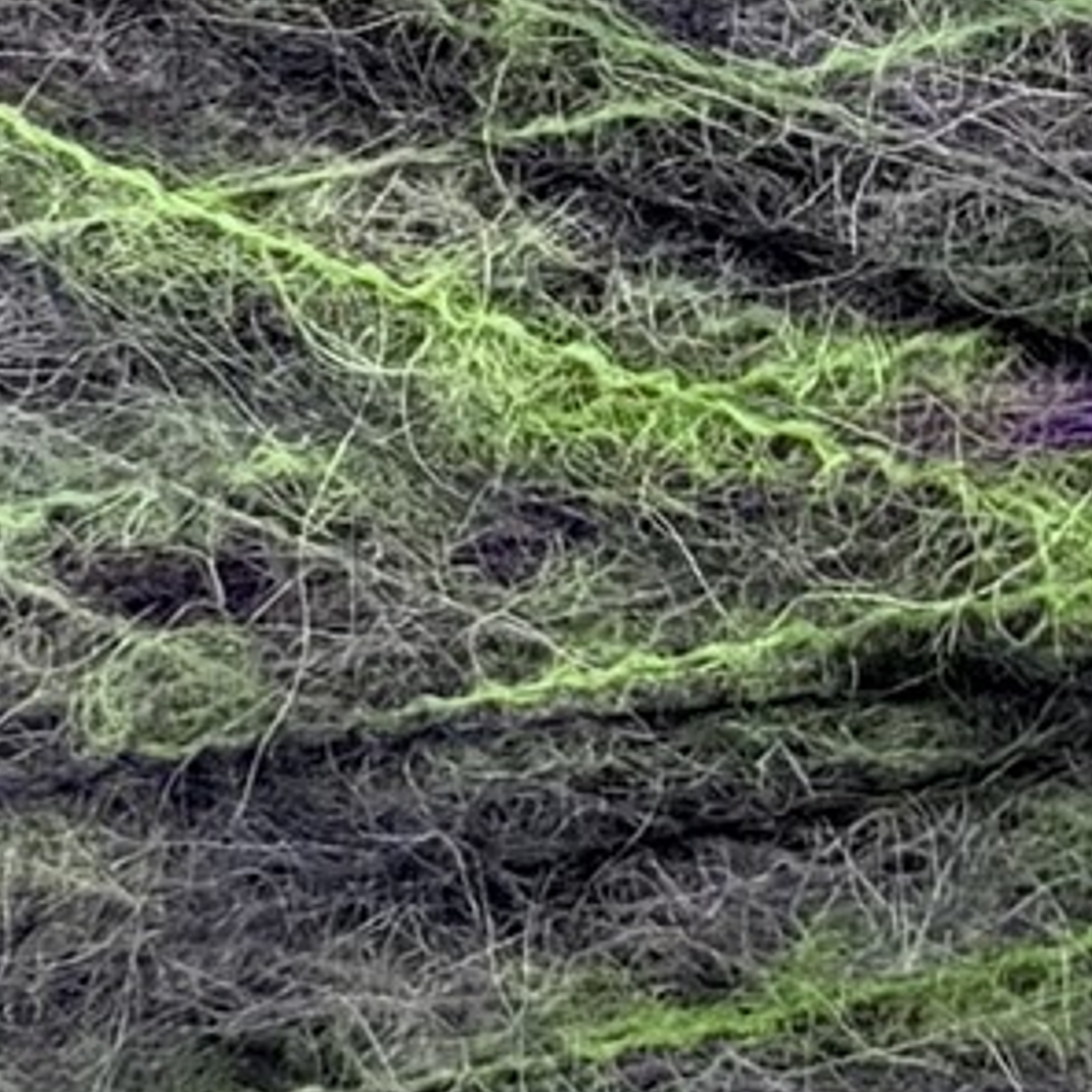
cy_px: 107
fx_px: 5246
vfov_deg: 11.8
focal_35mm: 147
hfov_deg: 11.7
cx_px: 1276
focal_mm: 6.76
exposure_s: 1/555
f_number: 1.78
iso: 80
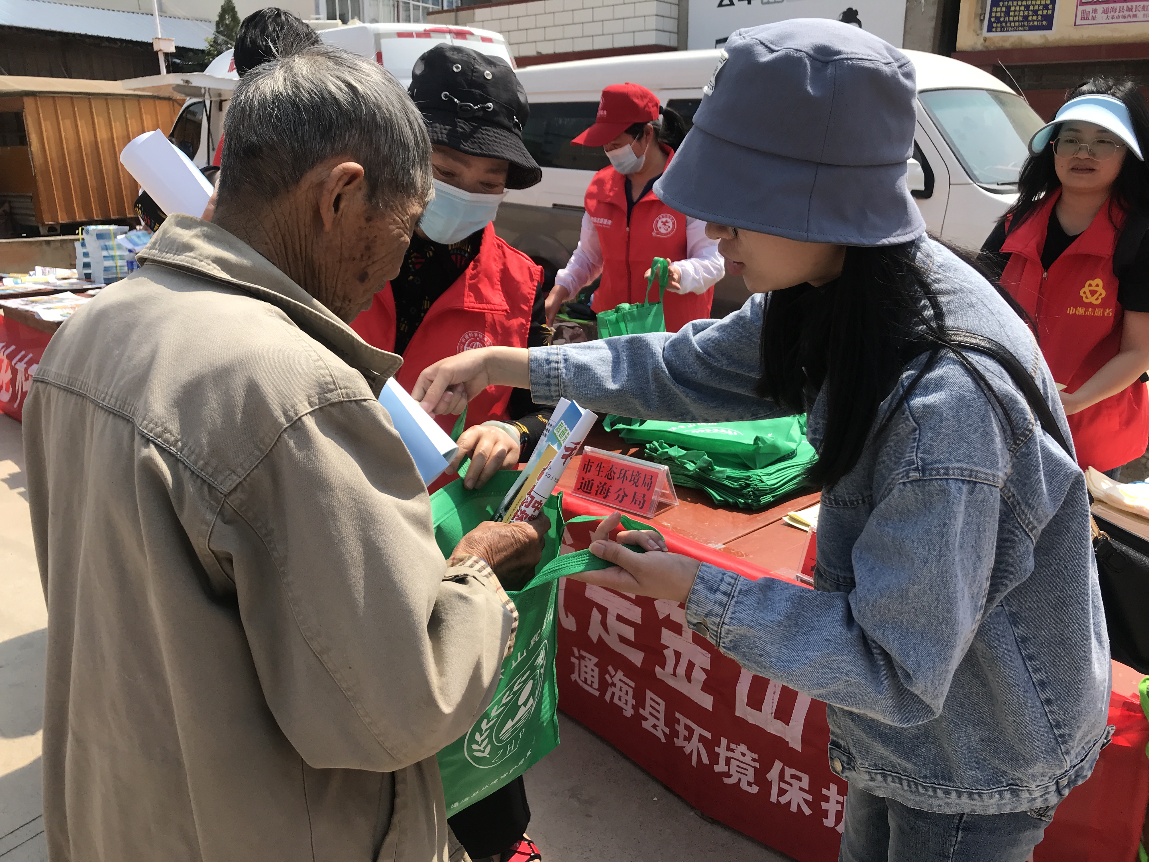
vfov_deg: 49.7
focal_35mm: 28
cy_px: 431
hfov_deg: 63.4
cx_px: 574
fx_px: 929
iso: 20
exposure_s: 1/1650
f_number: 1.8
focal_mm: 3.99
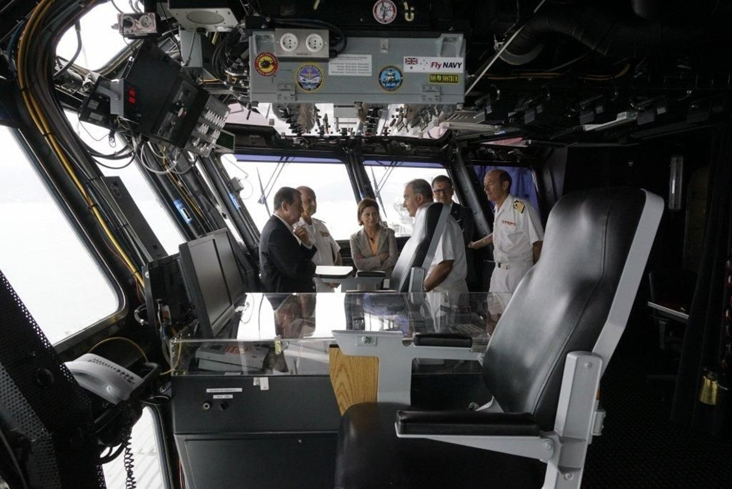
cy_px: 244
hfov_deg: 73.7
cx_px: 366
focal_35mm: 24
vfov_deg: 53.2
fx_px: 488
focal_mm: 16
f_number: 8
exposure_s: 1/250
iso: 1600
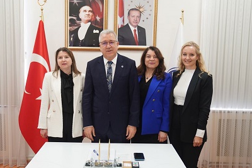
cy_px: 89
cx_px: 115
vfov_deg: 33.3
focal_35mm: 40
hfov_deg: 48.4
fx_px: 280
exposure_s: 1/125
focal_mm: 32
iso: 1600
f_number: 3.2
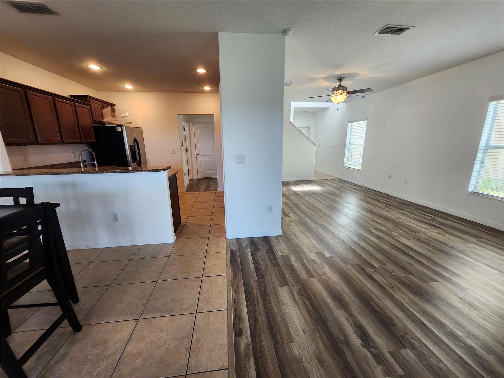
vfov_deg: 89.9
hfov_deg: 106.2
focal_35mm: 13
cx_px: 252
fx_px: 189
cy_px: 189
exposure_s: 1/60
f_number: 2.2
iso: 160
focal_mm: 1.74
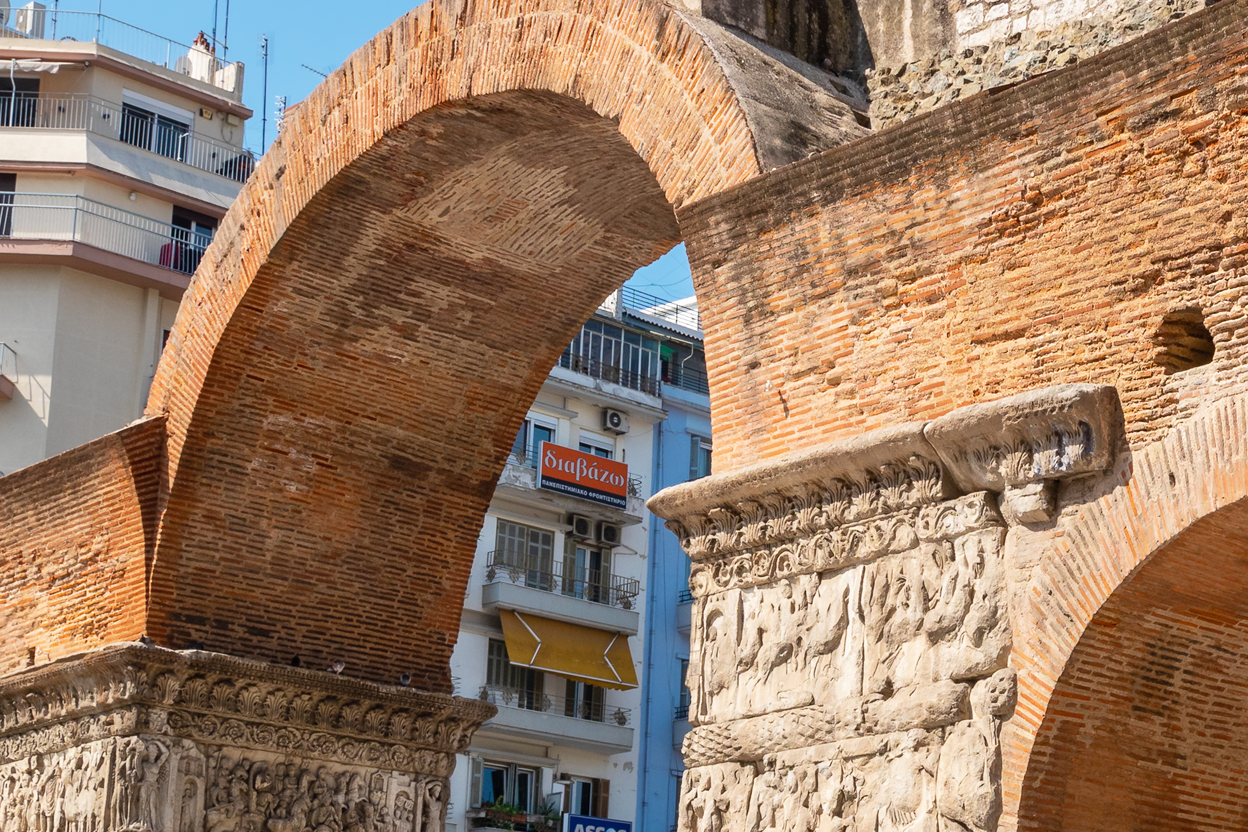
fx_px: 2565
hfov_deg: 26.5
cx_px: 1102
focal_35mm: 74
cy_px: 526
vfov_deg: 18.4
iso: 200
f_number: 11
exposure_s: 1/170
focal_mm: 21.9
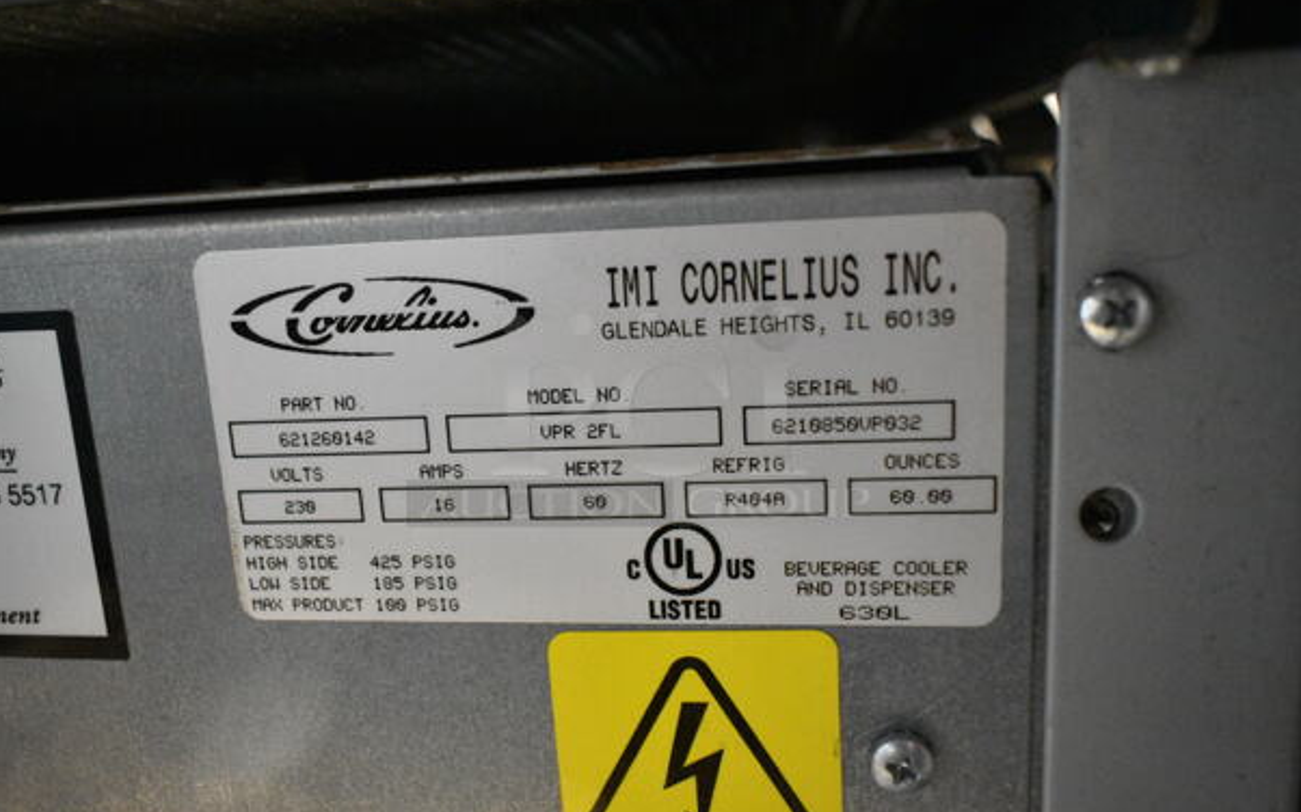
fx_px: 1099
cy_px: 412
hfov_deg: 61.2
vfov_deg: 40.6
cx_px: 648
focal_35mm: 31
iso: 6400
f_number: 4
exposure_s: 1/60
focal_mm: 20
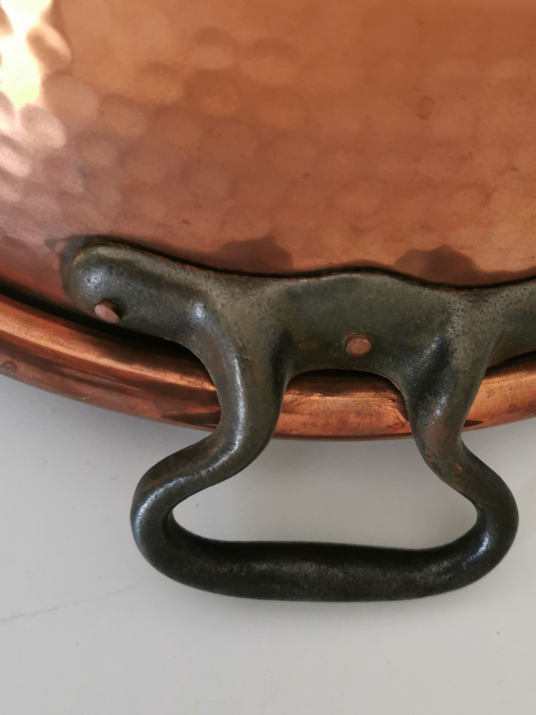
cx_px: 409
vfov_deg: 43.7
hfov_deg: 32.9
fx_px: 888
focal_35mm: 43
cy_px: 305
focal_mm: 5.56
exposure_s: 1/60
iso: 200
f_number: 1.6
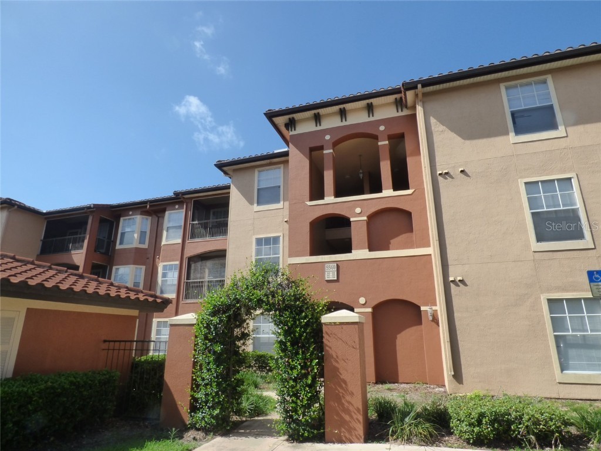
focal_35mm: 20
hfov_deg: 81.7
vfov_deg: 66.0
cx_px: 300
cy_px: 226
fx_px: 347
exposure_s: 1/640
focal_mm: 3.58
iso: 200
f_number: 5
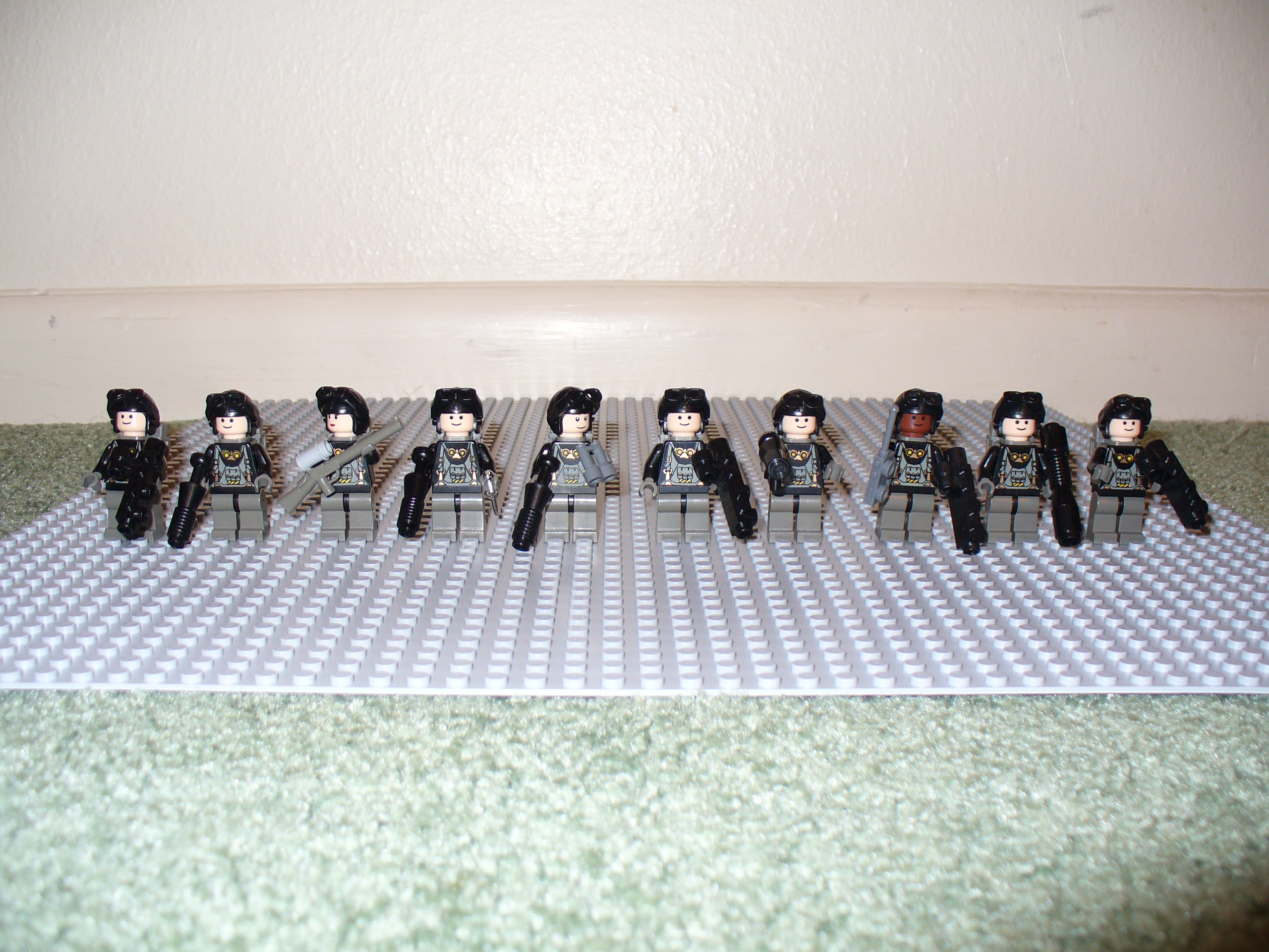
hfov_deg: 50.1
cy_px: 476
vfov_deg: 38.7
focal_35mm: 37
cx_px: 634
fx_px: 1356
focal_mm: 6.1
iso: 80
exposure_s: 1/30
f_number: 2.8
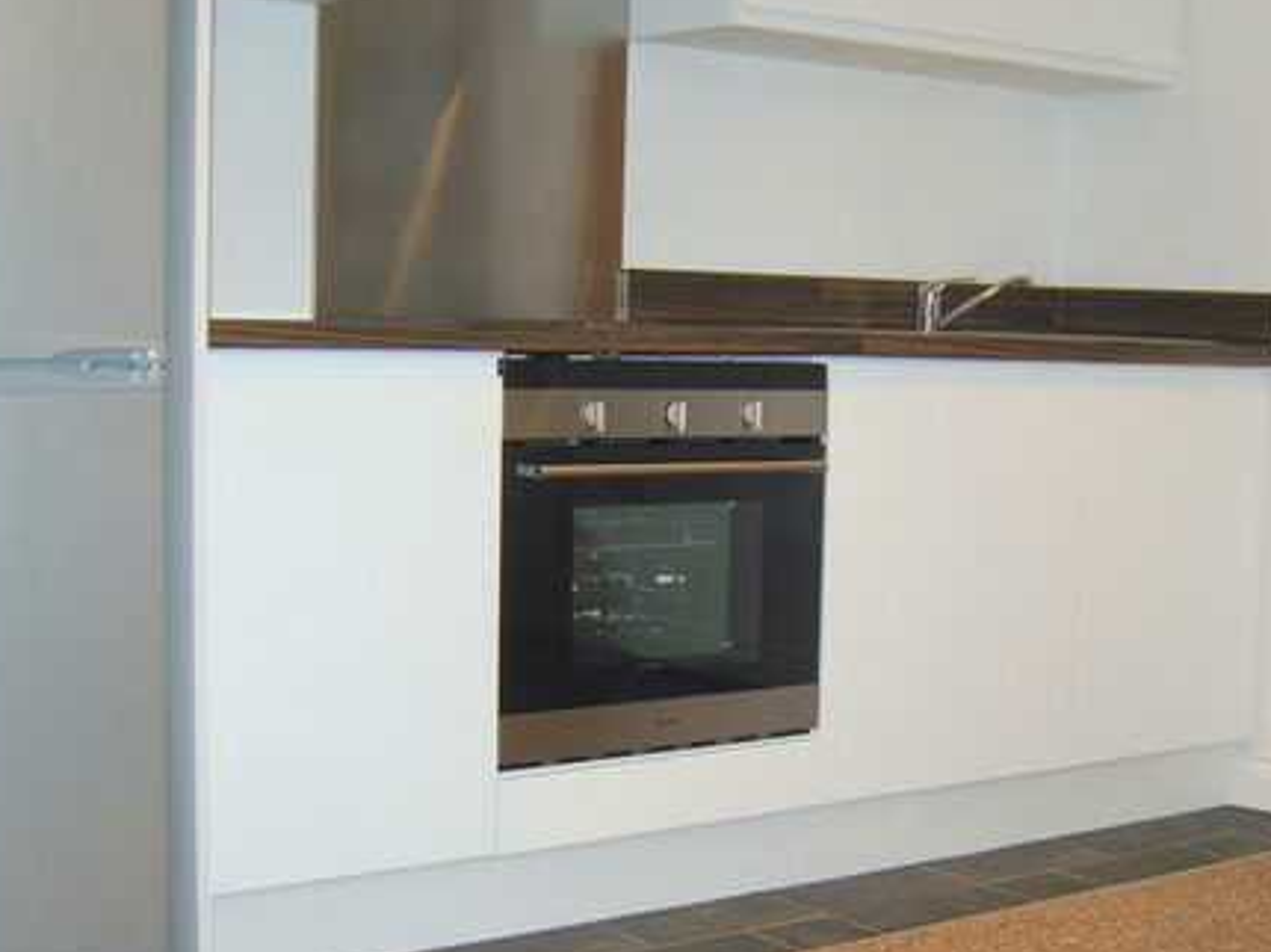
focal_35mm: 57
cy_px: 611
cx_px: 851
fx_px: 2092
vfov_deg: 25.5
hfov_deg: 33.5
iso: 100
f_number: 2.8
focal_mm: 7.4
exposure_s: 1/30
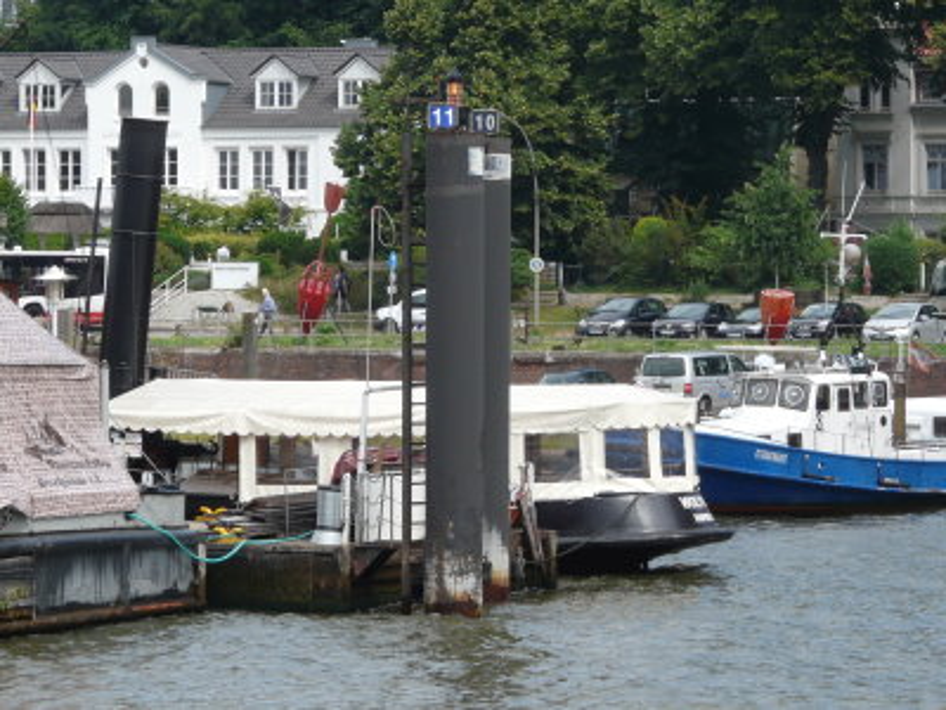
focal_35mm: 144
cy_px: 355
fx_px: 3935
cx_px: 473
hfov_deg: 13.7
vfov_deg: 10.3
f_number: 5.6
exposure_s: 1/250
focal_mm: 23.7
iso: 100
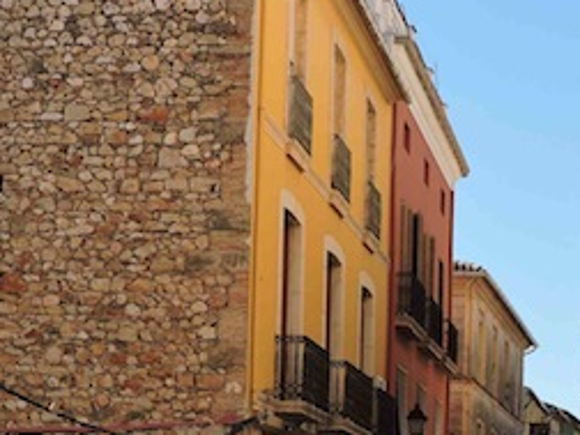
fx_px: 1826
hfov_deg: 17.8
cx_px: 516
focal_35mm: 109
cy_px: 483
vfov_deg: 13.3
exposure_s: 1/640
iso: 100
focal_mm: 7.7
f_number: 3.4
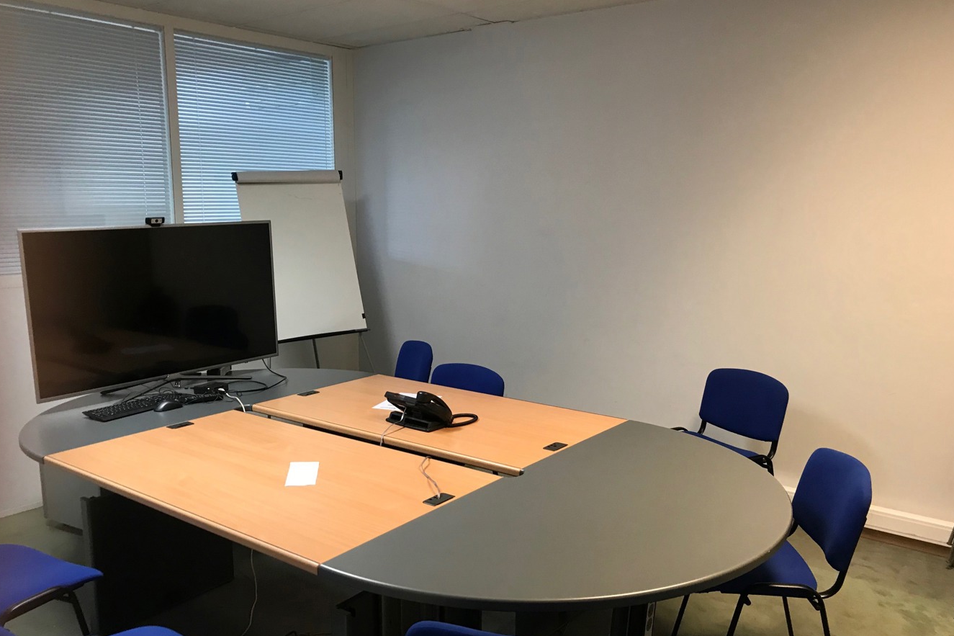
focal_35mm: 30
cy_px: 346
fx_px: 795
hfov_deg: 61.9
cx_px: 469
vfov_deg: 43.6
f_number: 1.8
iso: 50
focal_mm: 3.99
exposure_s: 1/17
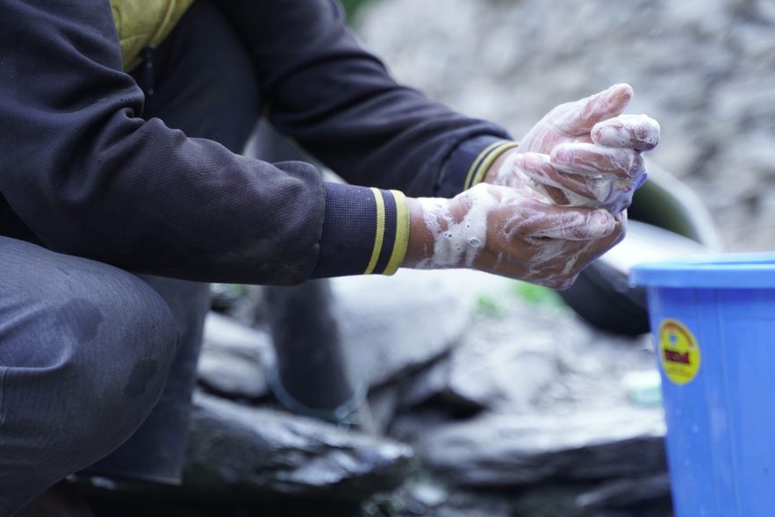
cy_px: 274
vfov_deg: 15.7
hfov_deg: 23.4
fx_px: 1873
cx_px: 415
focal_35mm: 87
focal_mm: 75
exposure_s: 1/400
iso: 800
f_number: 2.8
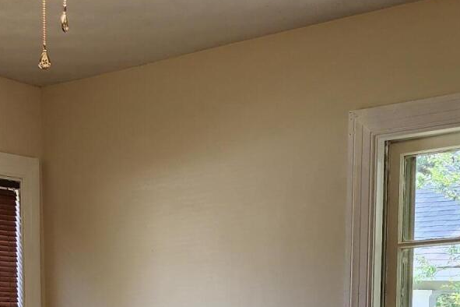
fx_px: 1035
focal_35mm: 81
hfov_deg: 24.3
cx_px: 43
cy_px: 458
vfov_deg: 15.6
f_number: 1.8
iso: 64
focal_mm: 6.4
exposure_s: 1/120
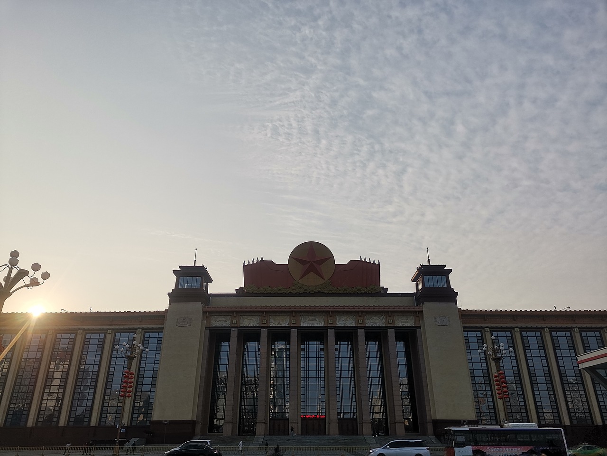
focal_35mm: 26
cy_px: 228
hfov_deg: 67.3
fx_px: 456
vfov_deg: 53.1
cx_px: 304
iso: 50
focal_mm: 5.5
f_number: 1.8
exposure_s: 1/5405
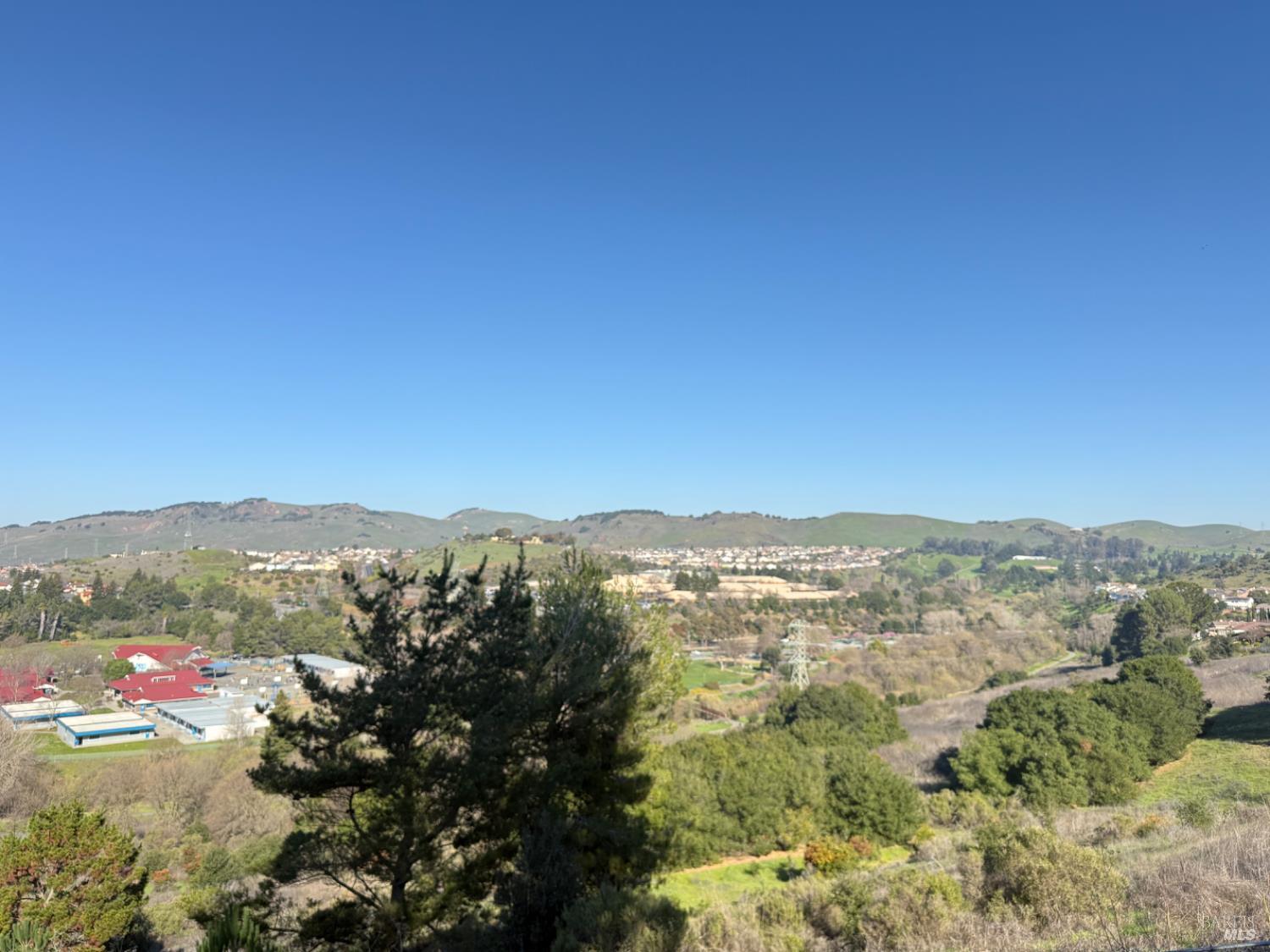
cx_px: 635
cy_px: 476
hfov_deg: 71.6
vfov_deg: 56.8
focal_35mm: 24
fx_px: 881
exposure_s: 1/1314
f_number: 1.78
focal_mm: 6.76
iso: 100
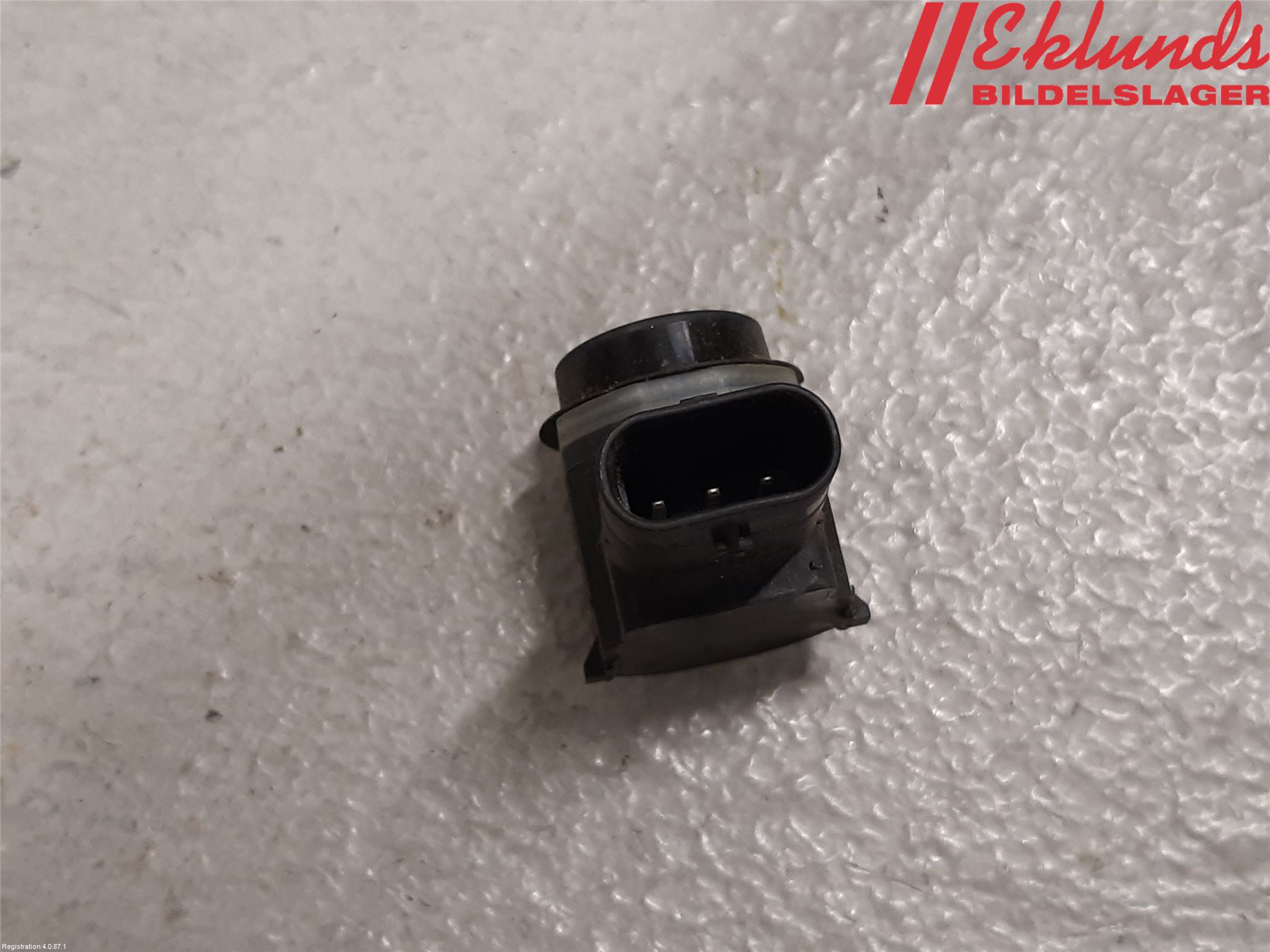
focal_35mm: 26
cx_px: 635
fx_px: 954
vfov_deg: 53.1
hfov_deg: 67.3
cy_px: 476
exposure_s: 1/50
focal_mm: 3.93
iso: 125
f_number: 1.7
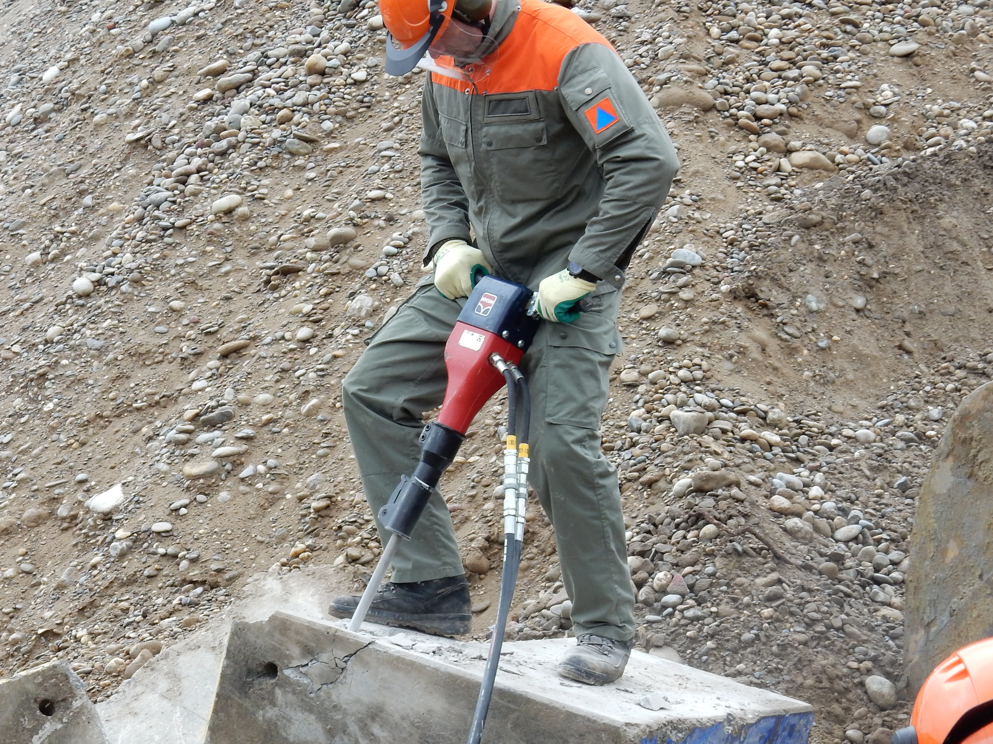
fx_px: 3930
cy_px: 406
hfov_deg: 14.4
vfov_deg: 10.8
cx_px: 429
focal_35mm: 137
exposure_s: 1/60
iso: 125
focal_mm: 17.6
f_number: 5.3
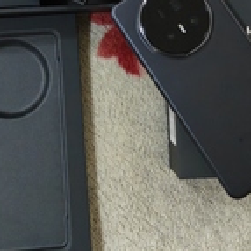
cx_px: 101
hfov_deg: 26.4
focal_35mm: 65
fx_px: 533
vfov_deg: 25.1
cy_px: -4
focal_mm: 6.06
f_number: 1.6
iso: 1600
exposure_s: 1/120
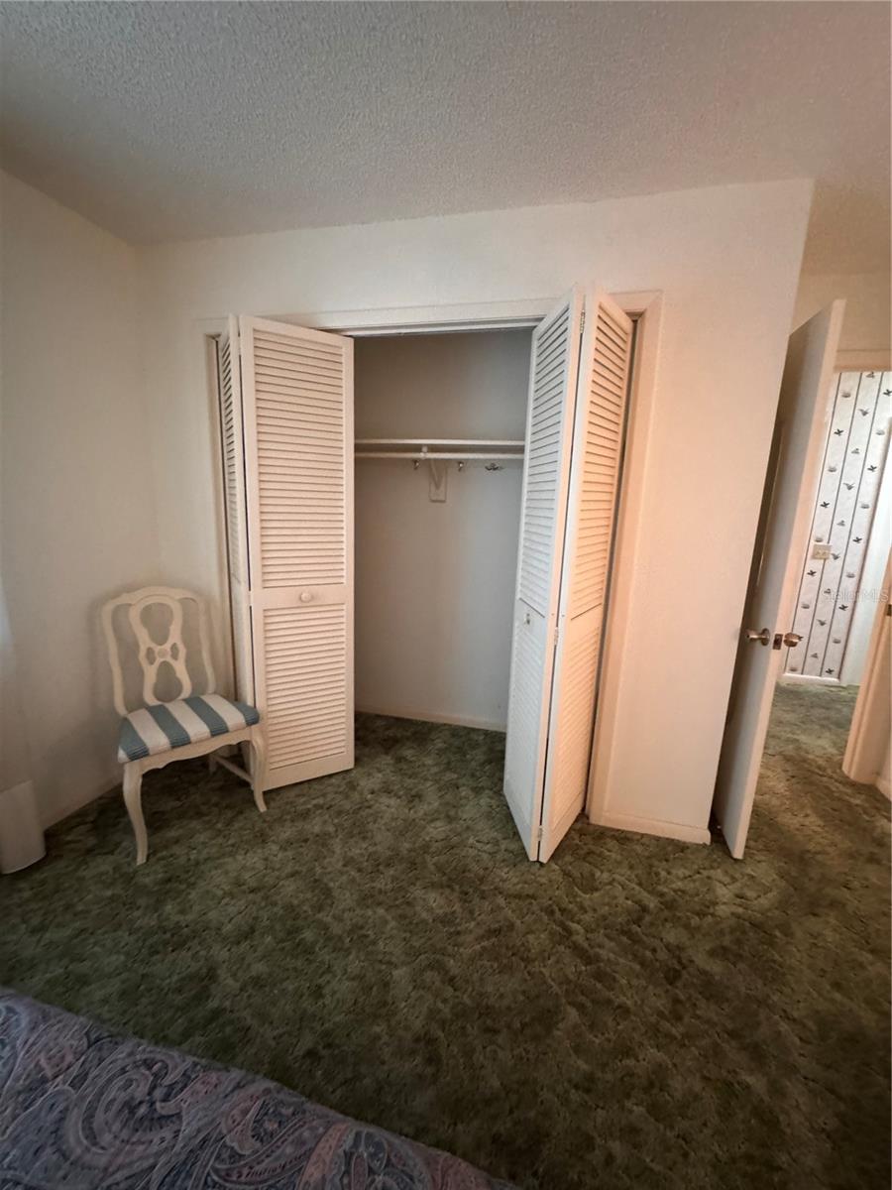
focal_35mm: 14
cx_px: 446
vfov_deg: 102.1
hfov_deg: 85.7
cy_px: 595
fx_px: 481
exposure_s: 1/40
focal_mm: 2.22
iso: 1000
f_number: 2.2
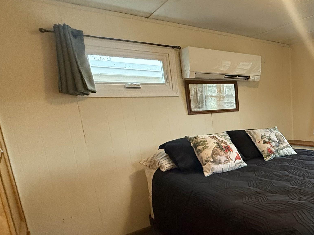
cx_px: 287
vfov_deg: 49.0
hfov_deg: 54.6
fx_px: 254
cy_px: 154
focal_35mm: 28
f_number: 2.2
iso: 500
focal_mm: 2.22
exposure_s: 1/60
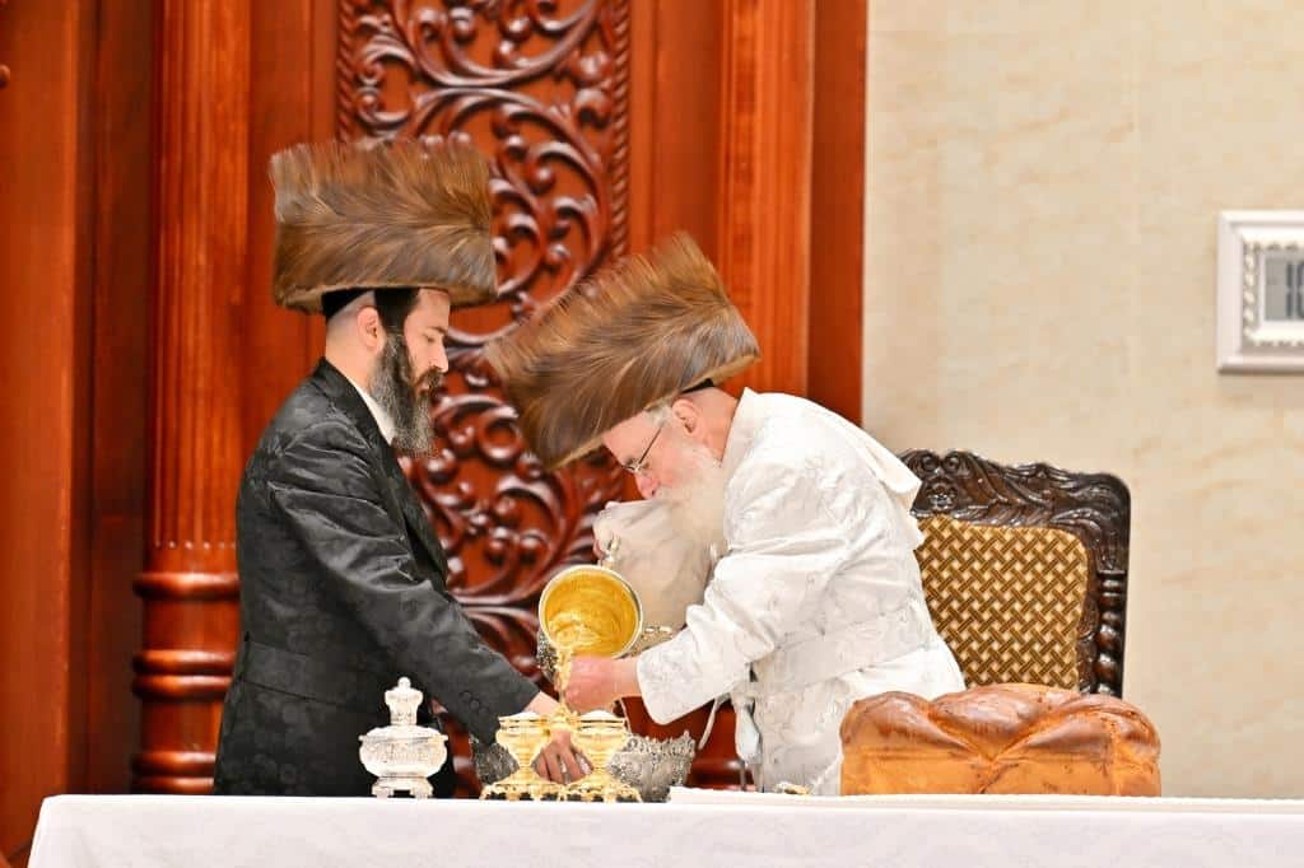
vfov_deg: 4.6
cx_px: 652
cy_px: 434
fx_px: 10863
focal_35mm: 300
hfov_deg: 6.9
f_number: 2.8
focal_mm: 200
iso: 200
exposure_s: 1/250
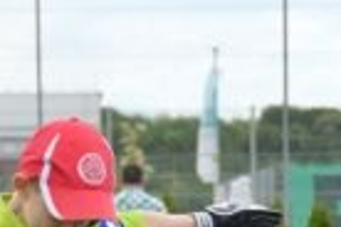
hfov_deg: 4.5
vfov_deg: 3.0
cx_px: 143
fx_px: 4310
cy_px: 487
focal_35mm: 455
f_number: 5
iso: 400
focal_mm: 70
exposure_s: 1/1250
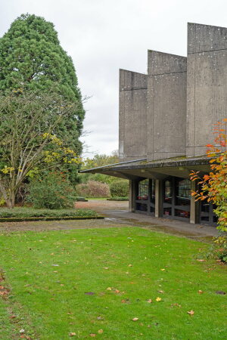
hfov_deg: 37.9
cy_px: 170
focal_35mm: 35
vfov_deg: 54.4
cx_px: 114
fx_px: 331
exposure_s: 1/125
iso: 100
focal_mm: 35
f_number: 3.5
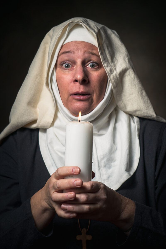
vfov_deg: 17.5
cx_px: 83
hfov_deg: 11.7
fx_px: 809
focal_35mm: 117
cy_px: 124
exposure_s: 1/200
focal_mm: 78
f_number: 5
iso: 100
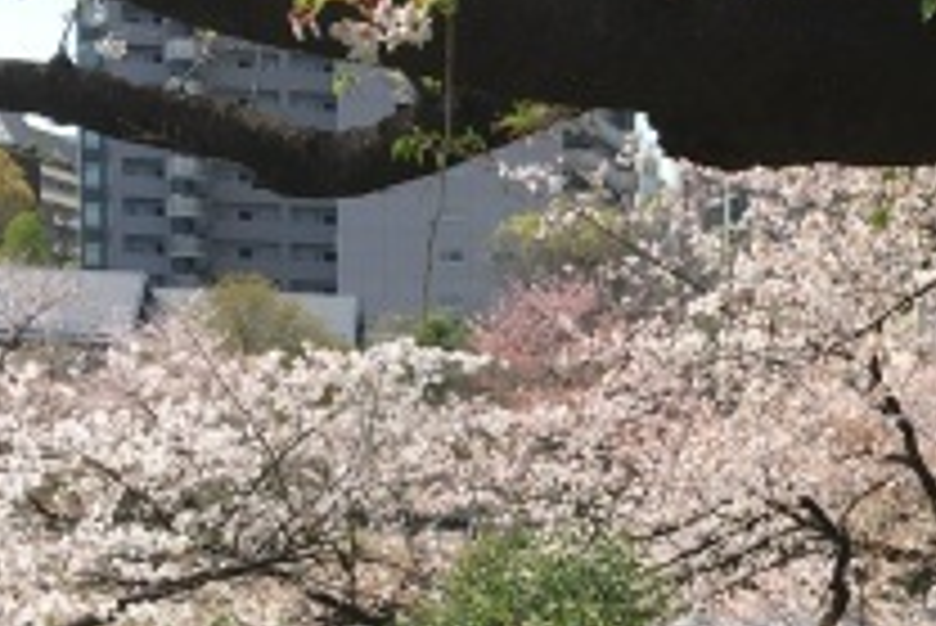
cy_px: 621
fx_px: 2263
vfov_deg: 15.5
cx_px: 792
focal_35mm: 87
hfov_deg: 22.9
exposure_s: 1/777
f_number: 2.2
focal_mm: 4.15
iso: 25
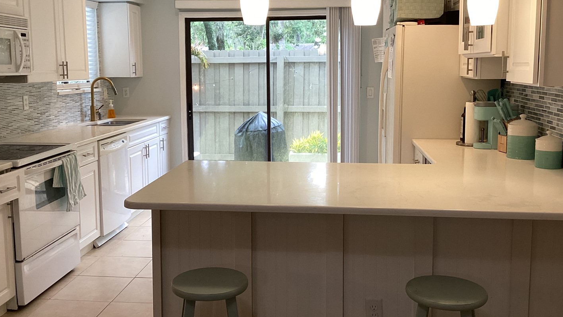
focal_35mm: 38
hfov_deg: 52.8
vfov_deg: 31.1
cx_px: 286
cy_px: 134
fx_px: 567
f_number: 2.4
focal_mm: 3.3
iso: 125
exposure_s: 1/60
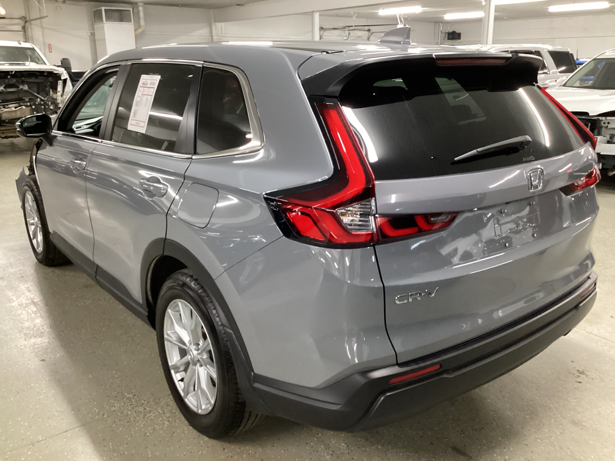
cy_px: 230
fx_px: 551
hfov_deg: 58.4
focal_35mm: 31
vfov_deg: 45.4
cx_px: 308
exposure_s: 1/40
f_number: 2.4
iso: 400
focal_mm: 3.3
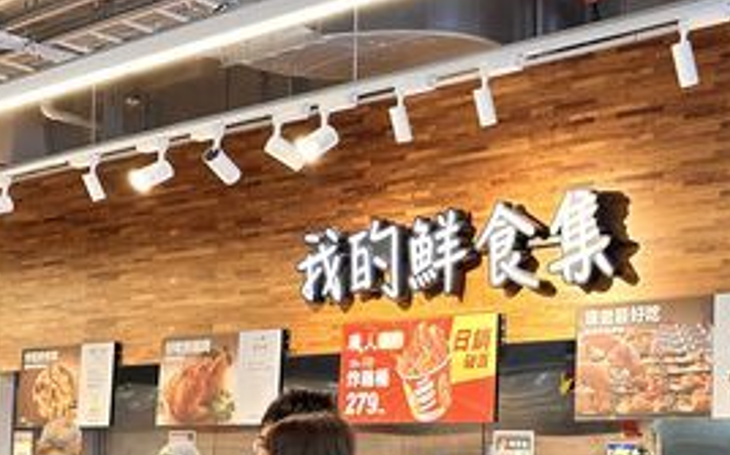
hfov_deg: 34.7
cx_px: 577
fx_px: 1133
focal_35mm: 57
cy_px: 371
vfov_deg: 22.4
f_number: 1.78
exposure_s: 1/120
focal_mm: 6.86
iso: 200
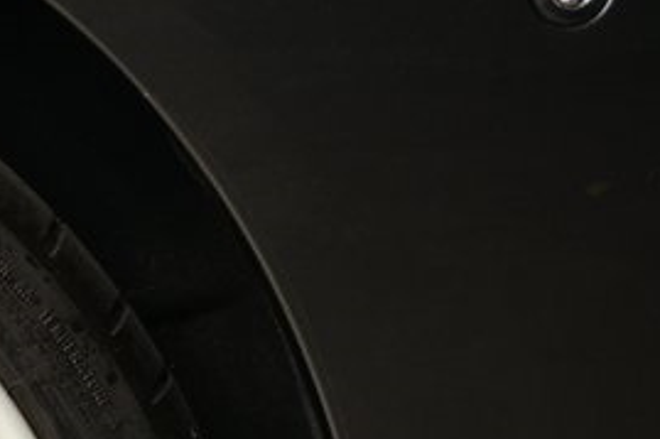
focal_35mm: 141
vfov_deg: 9.3
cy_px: 735
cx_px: -532
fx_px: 2583
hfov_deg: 13.1
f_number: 9
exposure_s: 1/60
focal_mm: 37
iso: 400
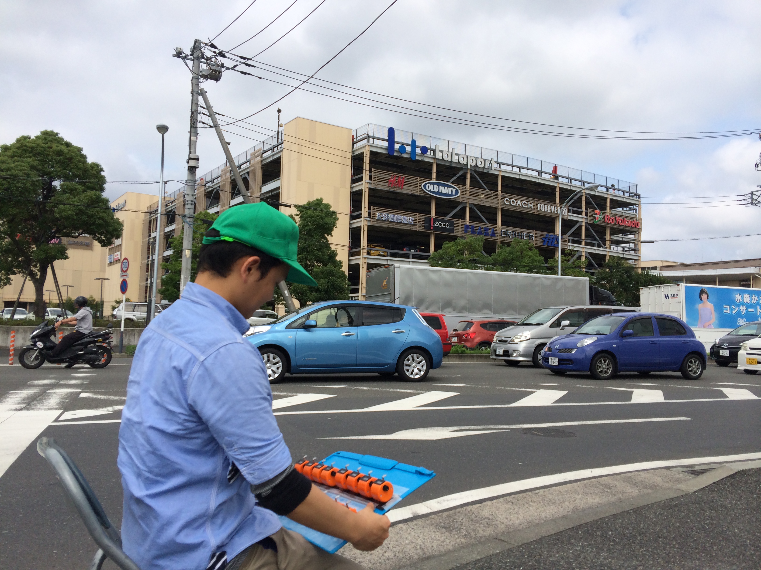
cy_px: 285
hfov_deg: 60.0
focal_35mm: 30
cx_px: 380
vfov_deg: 46.8
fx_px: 660
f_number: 2.2
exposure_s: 1/2283
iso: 32
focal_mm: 4.12
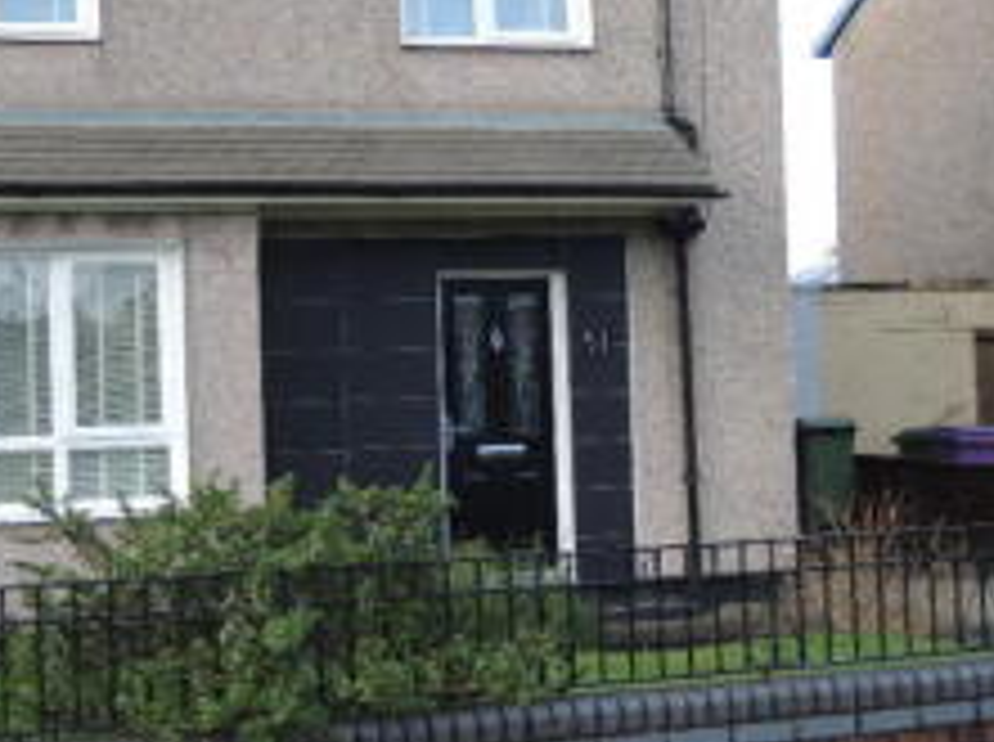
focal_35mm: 74
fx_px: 2121
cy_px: 286
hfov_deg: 26.3
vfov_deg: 19.8
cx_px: 560
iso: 80
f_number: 2
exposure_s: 1/500
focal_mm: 6
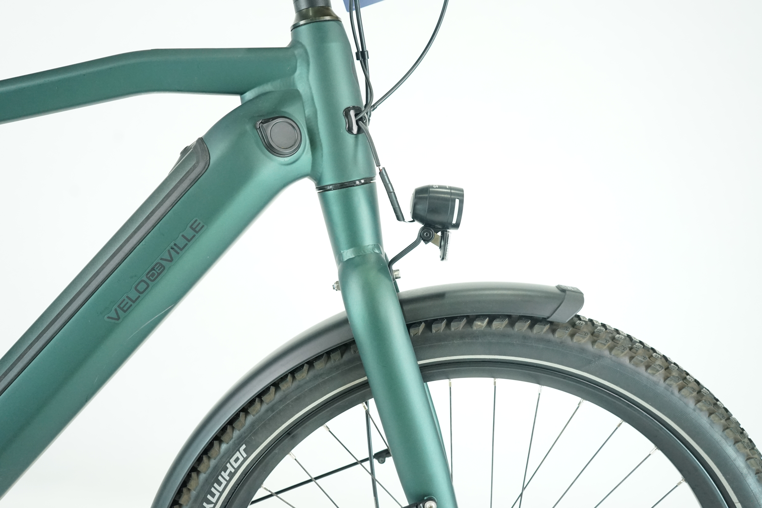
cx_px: 381
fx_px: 635
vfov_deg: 43.6
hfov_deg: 61.9
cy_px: 254
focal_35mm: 30
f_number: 5
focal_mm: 30
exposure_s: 1/200
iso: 3200
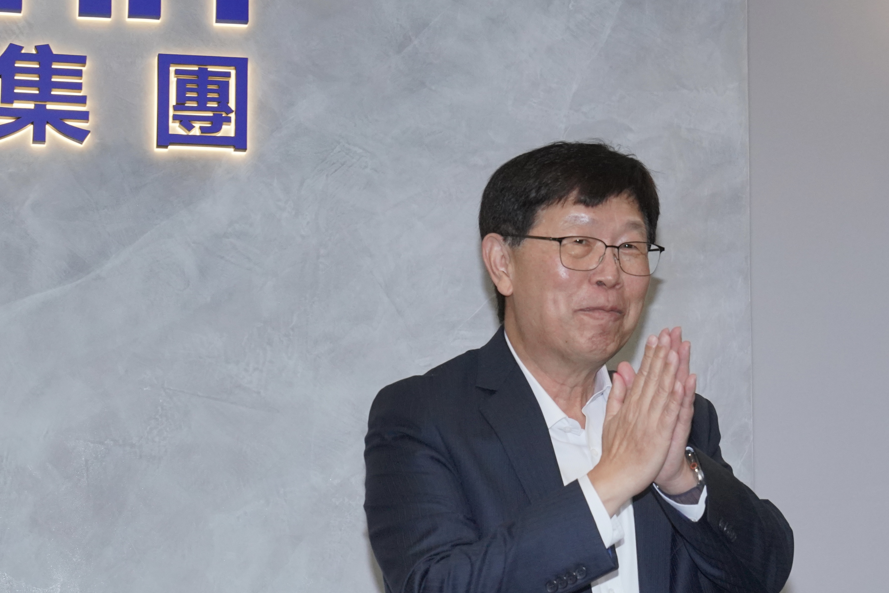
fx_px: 3210
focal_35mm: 130
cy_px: 379
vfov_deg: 10.5
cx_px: 552
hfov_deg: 15.8
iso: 1600
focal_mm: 67
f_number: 5.6
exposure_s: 1/160
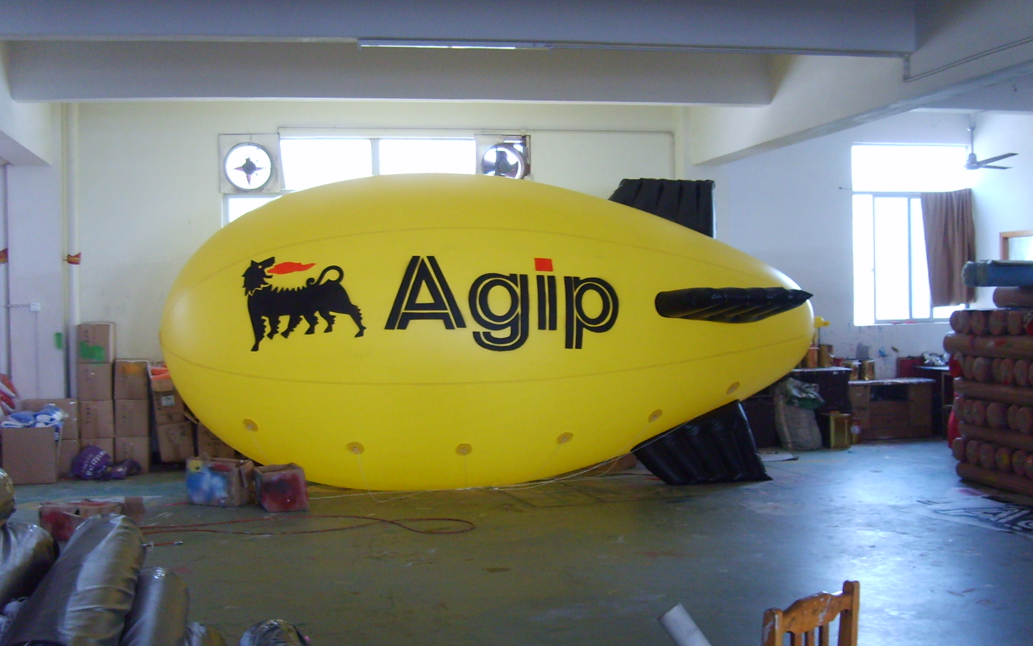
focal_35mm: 43
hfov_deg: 46.2
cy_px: 324
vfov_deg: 29.9
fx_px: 1210
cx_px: 486
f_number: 2.8
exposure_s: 1/30
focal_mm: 5.8
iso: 140
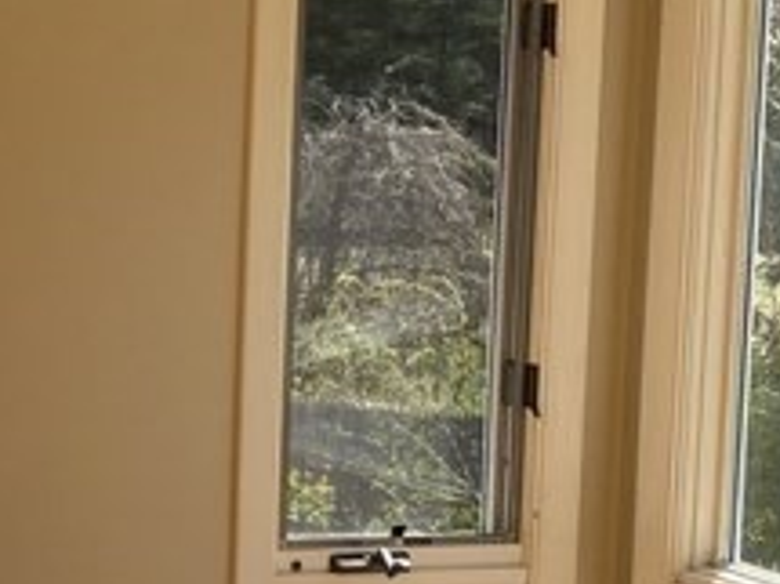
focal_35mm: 124
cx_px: -308
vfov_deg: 11.9
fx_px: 2793
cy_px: 432
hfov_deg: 15.0
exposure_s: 1/1043
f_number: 1.8
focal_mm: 4.25
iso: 32
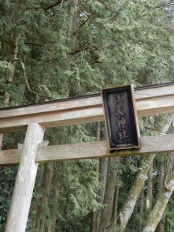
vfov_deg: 28.5
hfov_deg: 21.6
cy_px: 117
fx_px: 455
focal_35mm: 68
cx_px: 114
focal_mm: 8.9
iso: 80
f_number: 4
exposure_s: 1/40
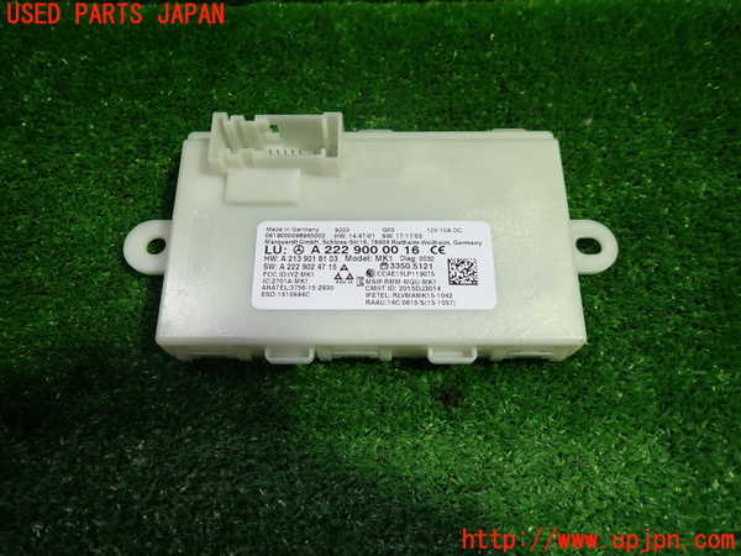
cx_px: 370
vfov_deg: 54.9
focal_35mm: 25
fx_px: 535
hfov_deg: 69.4
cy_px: 278
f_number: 2
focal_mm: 4.5
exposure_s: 1/60
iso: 160
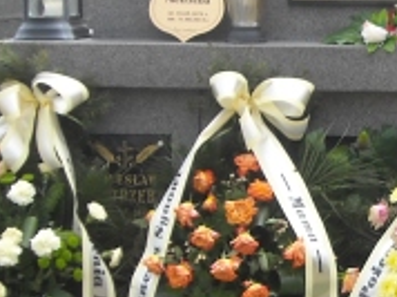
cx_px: 399
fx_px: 1443
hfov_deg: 15.4
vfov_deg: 11.7
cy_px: 165
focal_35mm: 126
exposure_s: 1/135
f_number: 5.6
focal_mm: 5.7
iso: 64
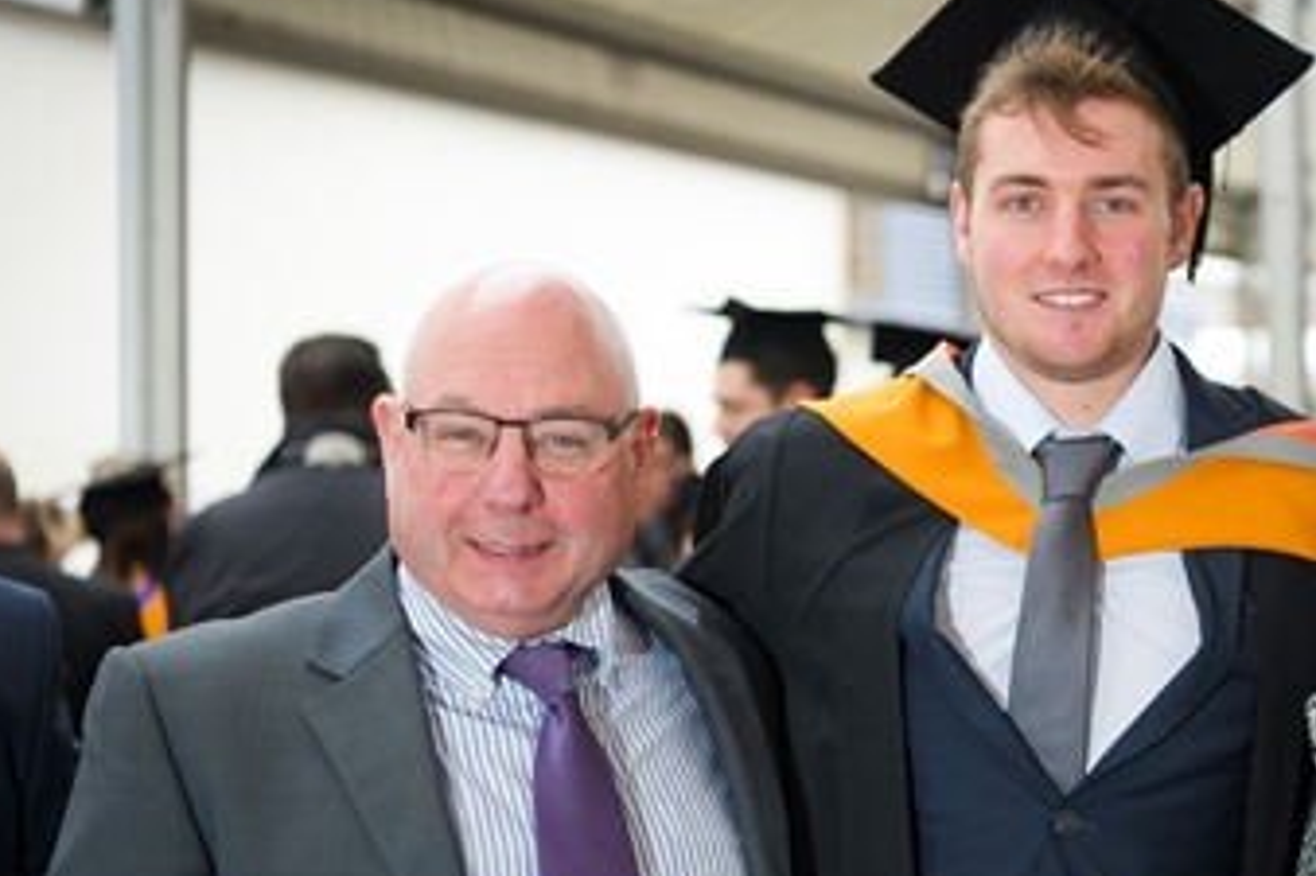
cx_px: 979
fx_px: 3032
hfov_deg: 24.2
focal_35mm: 83
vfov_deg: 16.4
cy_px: 602
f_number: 2.8
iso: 1000
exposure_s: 1/200
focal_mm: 50
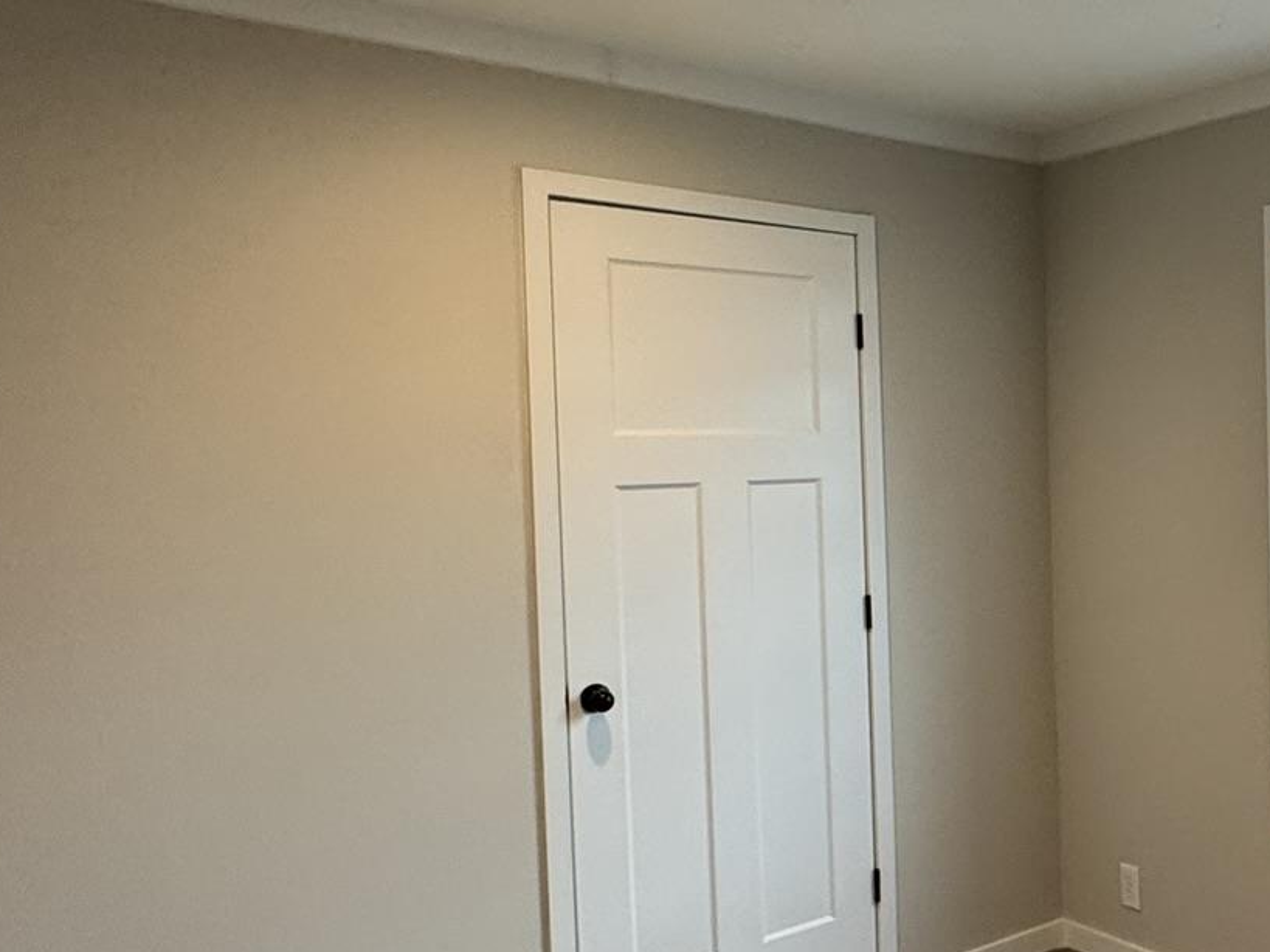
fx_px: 1284
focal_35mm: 35
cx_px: 1217
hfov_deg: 45.8
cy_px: 496
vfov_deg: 40.7
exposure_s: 1/120
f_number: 2.2
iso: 250
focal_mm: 2.22
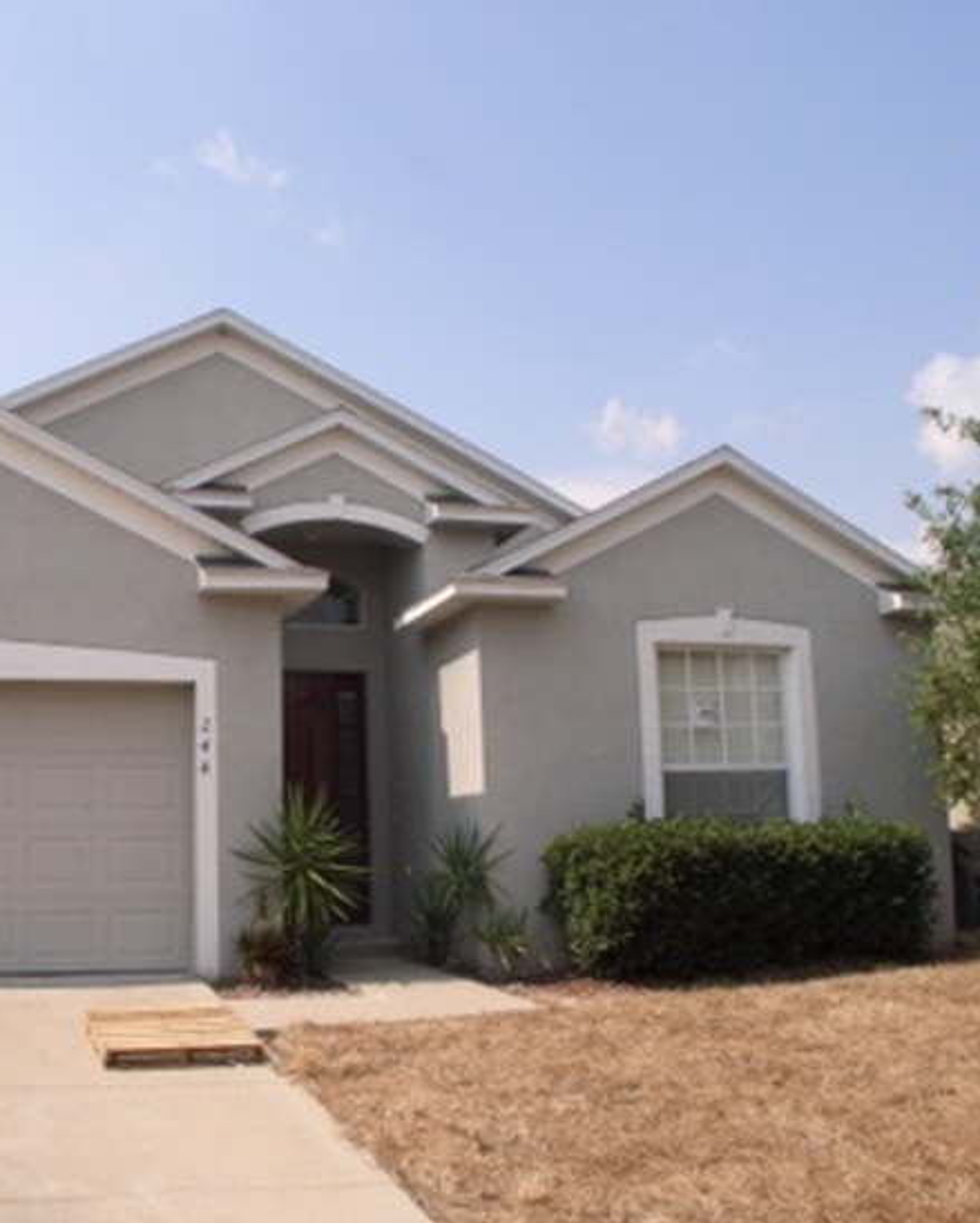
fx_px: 1703
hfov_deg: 31.5
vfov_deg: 39.5
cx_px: 232
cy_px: 665
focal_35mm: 47
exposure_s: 1/640
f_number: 4
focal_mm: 7.1
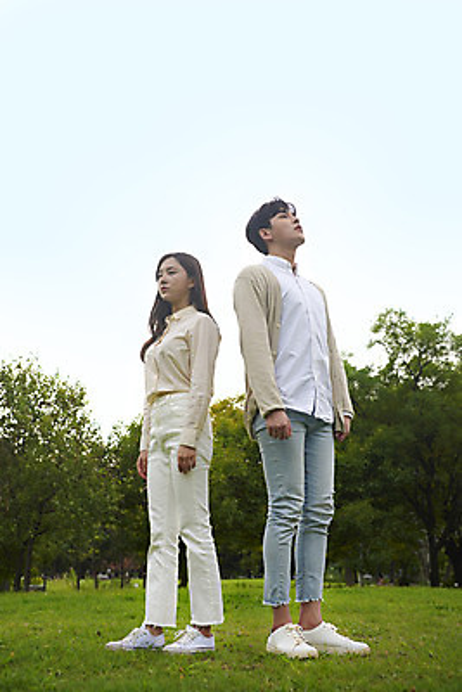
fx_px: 769
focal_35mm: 40
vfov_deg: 48.4
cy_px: 346
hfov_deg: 33.4
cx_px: 231
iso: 320
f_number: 4.5
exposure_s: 1/640
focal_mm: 40
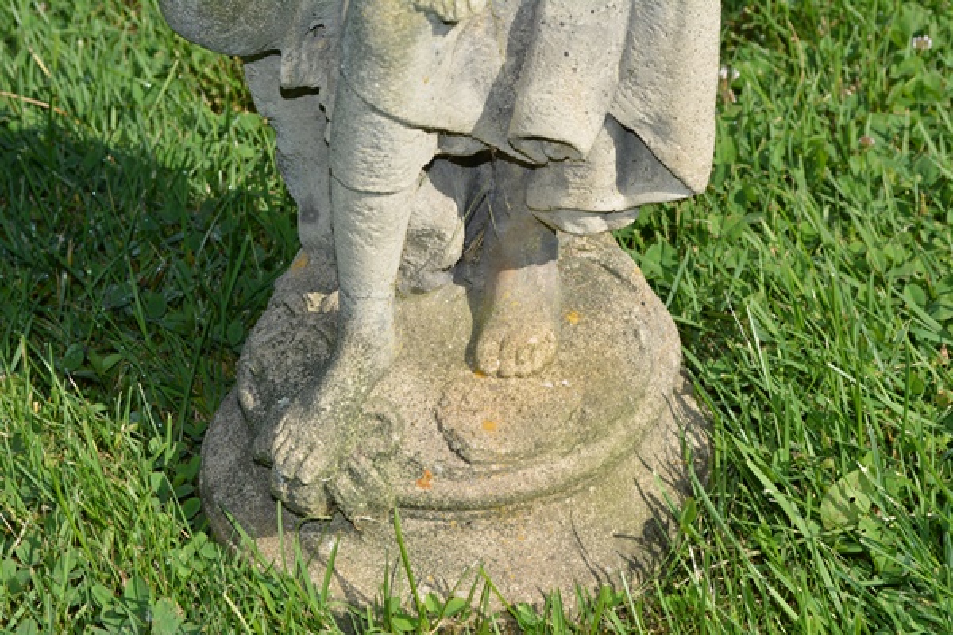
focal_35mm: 78
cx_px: 476
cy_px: 318
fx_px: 2065
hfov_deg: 26.0
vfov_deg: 17.5
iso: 100
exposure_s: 1/200
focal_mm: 52
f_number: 9
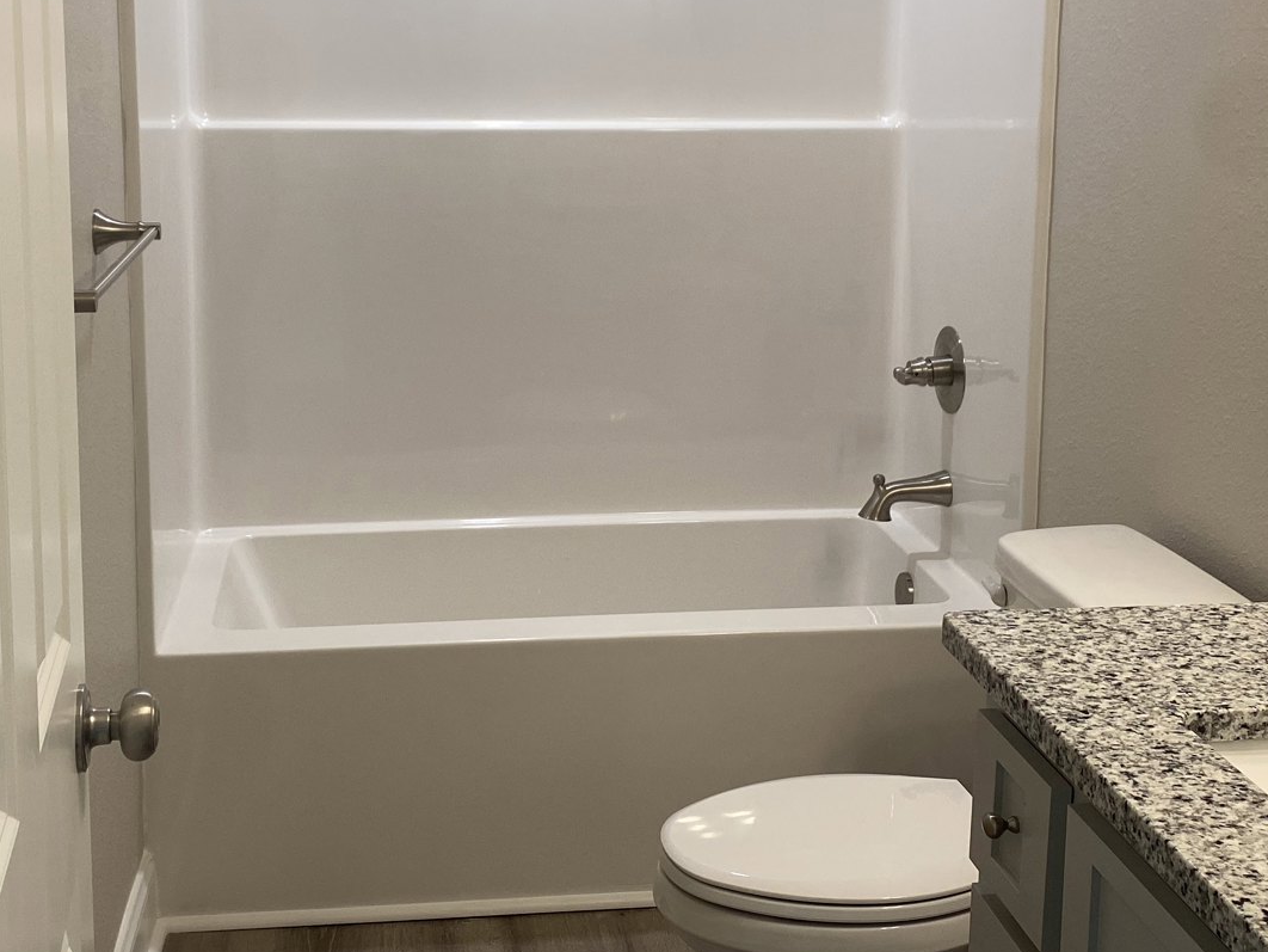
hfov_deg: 40.4
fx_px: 1722
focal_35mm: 47
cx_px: 571
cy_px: 281
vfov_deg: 30.5
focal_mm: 4.25
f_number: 1.8
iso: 100
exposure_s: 1/120
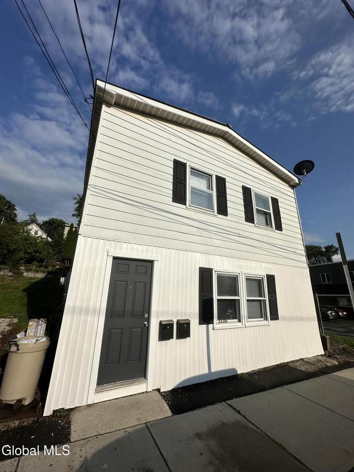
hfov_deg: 85.7
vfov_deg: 102.1
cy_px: 236
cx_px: 177
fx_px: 191
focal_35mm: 14
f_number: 2.2
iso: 40
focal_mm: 2.22
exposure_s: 1/6494
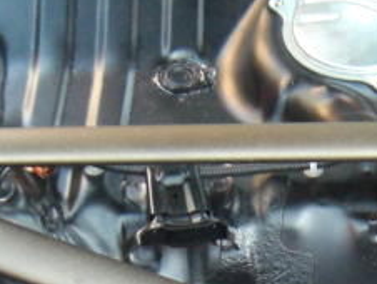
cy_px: 366
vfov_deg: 8.5
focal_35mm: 172
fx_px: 1875
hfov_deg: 11.4
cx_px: 360
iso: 400
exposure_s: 1/50
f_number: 2.8
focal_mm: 7.9
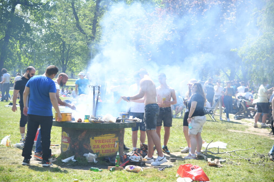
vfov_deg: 17.9
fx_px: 578
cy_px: 91
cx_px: 138
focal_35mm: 76
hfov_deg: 26.7
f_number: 4
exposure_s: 1/1250
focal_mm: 75
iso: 400
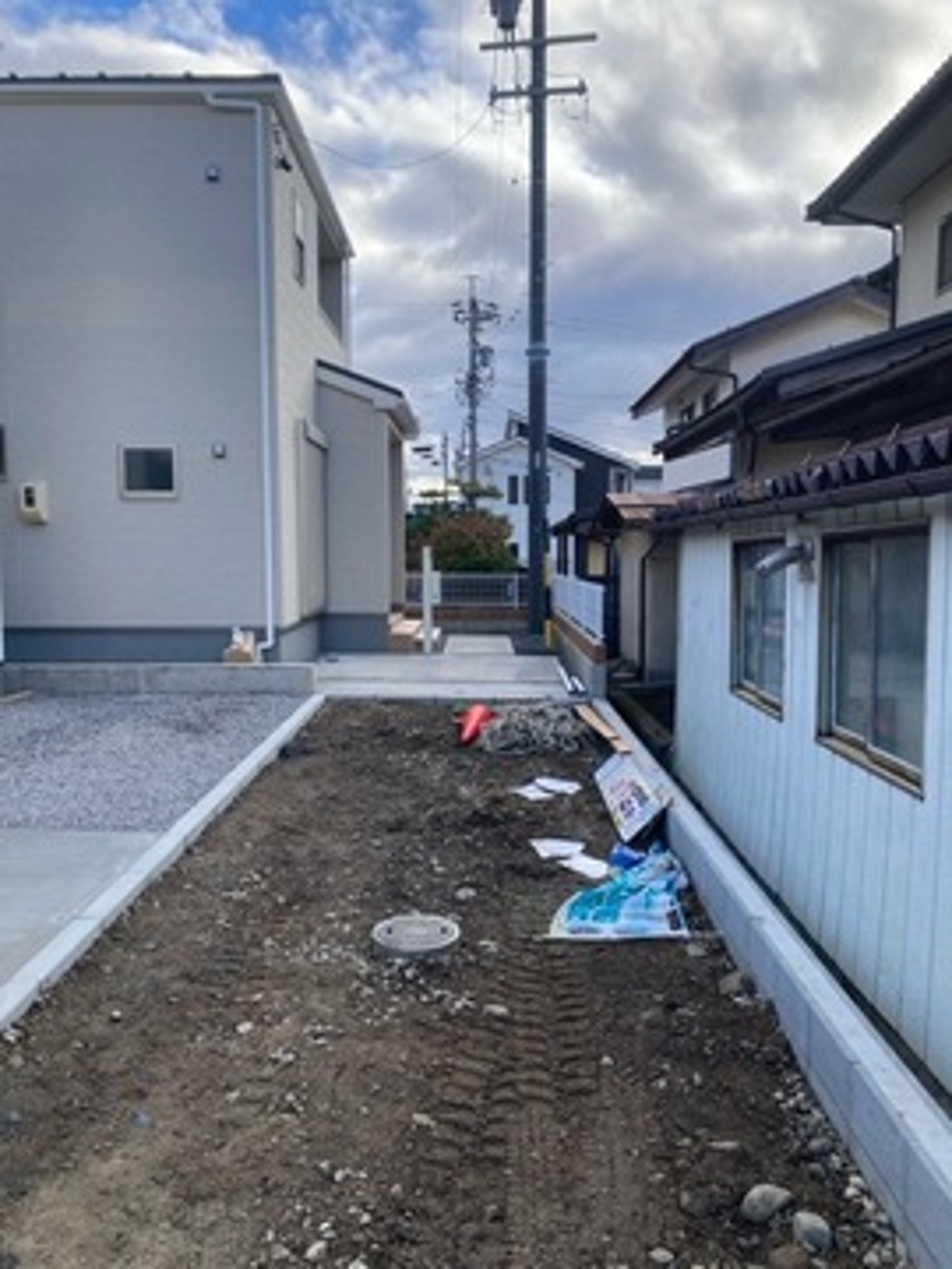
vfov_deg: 63.4
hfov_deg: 49.7
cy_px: 634
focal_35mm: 28
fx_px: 1027
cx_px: 476
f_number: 1.8
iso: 20
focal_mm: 3.99
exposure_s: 1/813
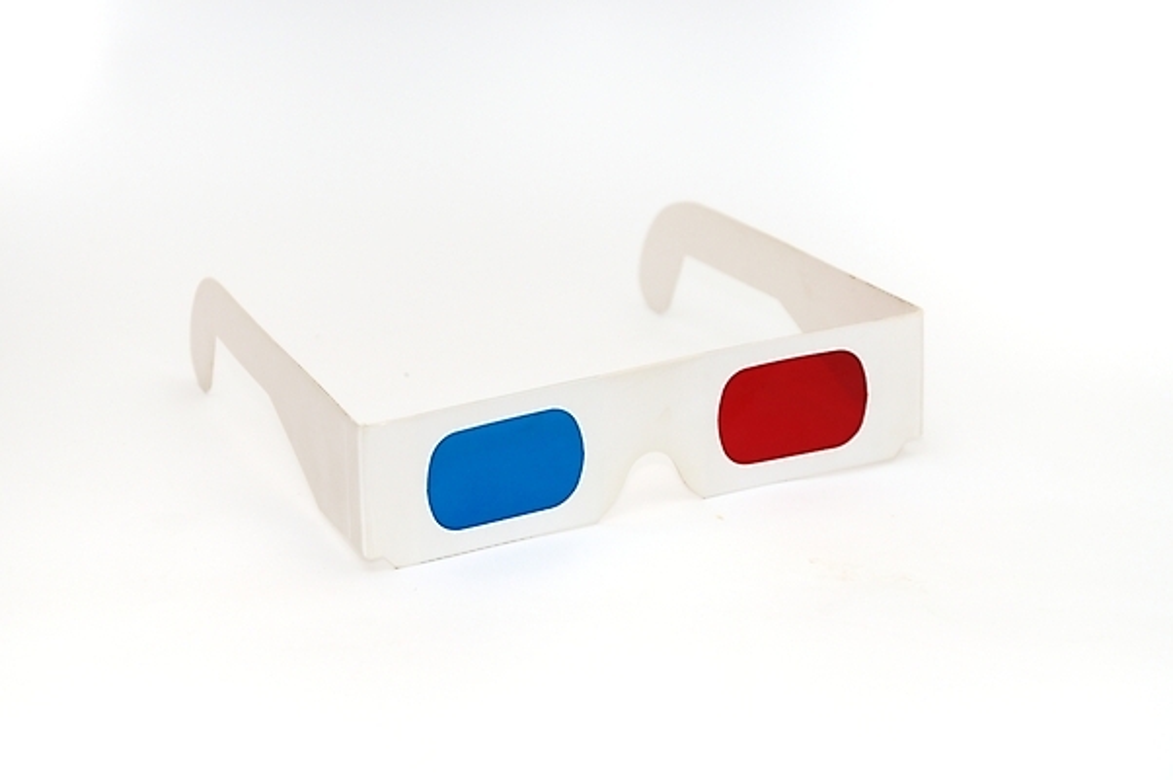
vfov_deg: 13.8
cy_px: 390
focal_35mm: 99
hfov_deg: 20.6
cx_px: 586
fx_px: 3222
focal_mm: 66
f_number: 7.1
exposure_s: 1/60
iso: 200
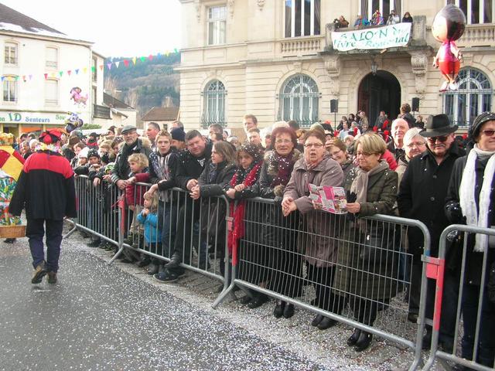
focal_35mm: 35
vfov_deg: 40.7
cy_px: 186
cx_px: 248
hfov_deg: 52.6
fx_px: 500
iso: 50
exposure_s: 1/134
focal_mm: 5.8
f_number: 2.8
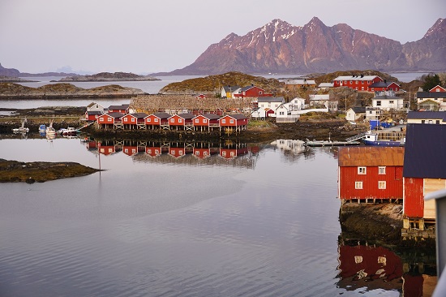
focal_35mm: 64
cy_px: 148
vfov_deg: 21.1
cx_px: 223
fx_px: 799
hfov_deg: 31.2
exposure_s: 1/80
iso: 320
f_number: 5
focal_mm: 43
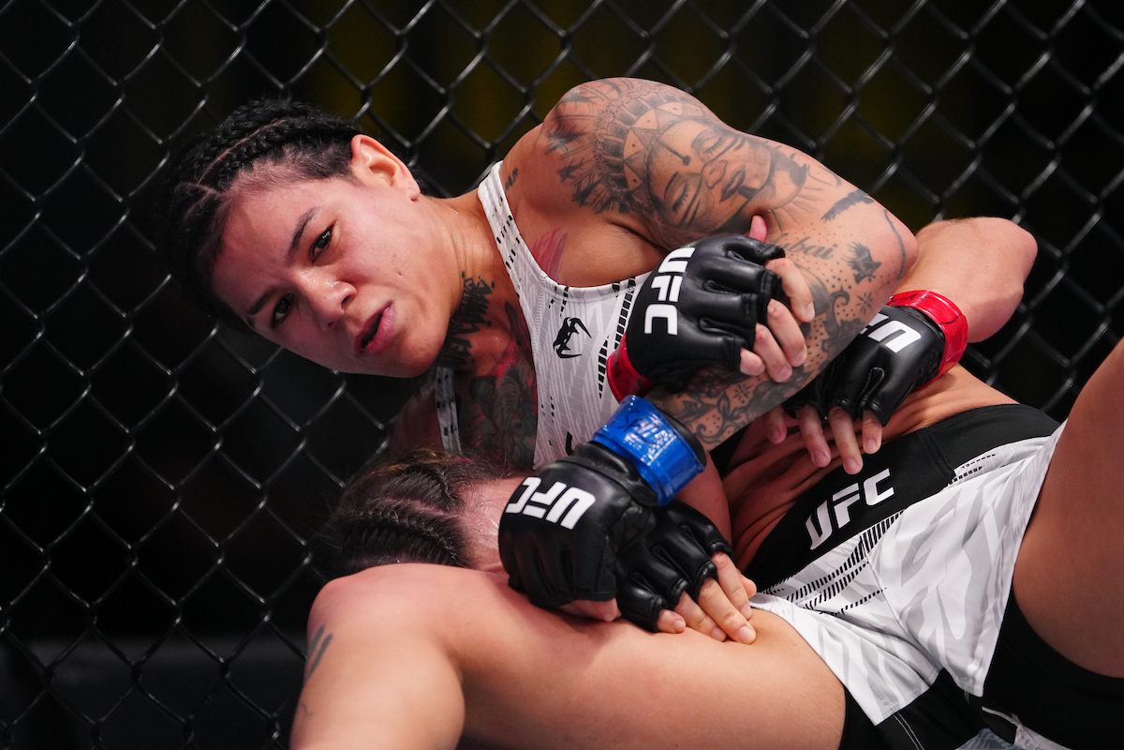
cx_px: 562
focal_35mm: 300
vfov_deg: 4.6
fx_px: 9366
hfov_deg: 6.9
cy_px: 375
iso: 2500
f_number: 2.8
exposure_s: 1/640
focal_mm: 200
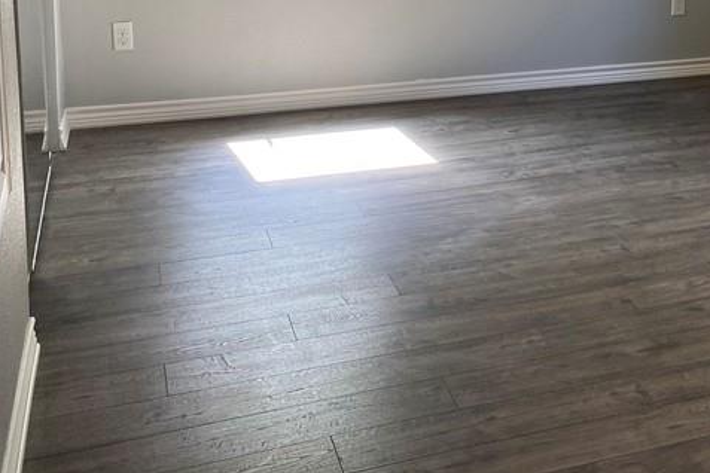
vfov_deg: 22.2
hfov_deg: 32.3
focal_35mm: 58
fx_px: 1144
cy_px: -36
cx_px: 677
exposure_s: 1/60
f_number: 1.8
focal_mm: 4.25
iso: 100
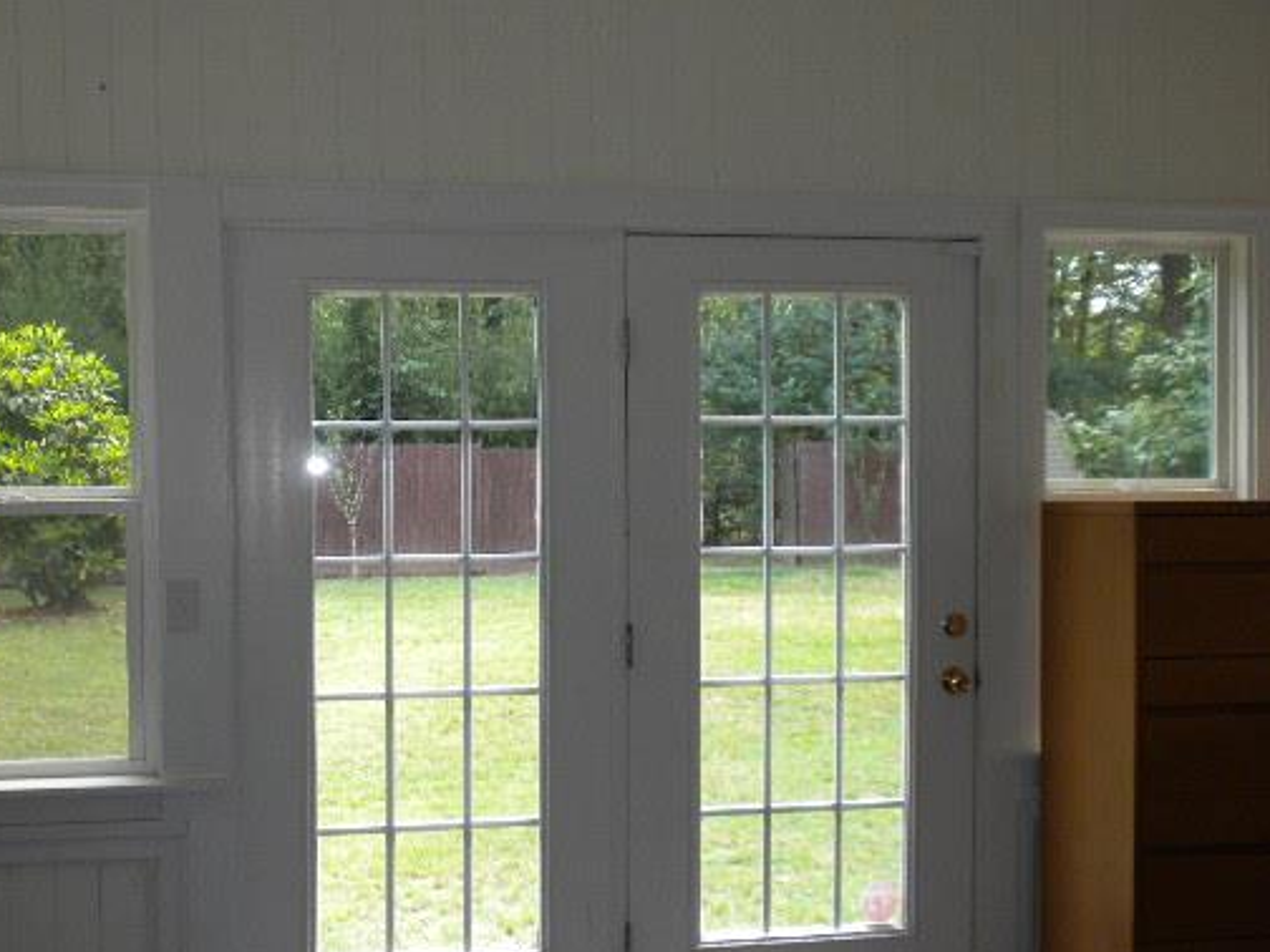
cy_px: 519
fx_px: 1724
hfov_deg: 40.4
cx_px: 610
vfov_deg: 30.9
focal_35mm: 47
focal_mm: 6.6
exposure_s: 1/56.6
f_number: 3.5
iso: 120
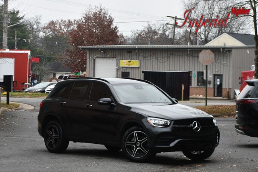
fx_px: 752
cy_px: 86
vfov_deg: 13.0
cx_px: 129
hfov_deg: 19.5
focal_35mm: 105
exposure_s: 1/250
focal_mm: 70
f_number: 6.3
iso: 200
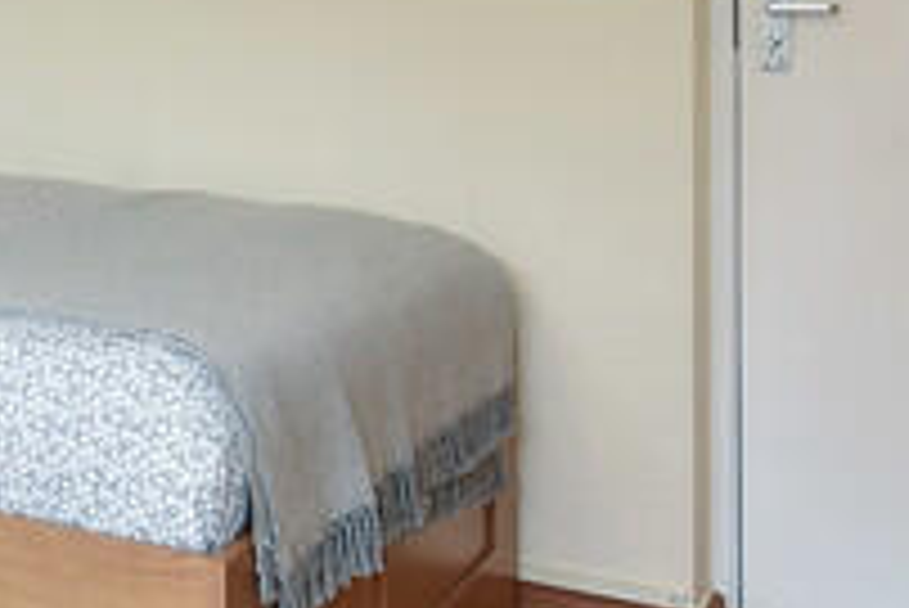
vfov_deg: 18.3
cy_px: -113
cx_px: -513
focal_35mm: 71
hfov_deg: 22.4
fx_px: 1794
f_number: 8
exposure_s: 1/20
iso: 320
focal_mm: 14
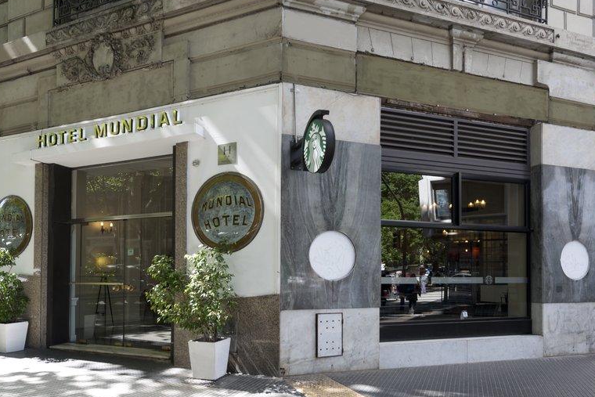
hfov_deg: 84.0
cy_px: 197
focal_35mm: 20
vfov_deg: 62.0
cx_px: 292
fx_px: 331
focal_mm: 19
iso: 200
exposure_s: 1/60
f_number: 8
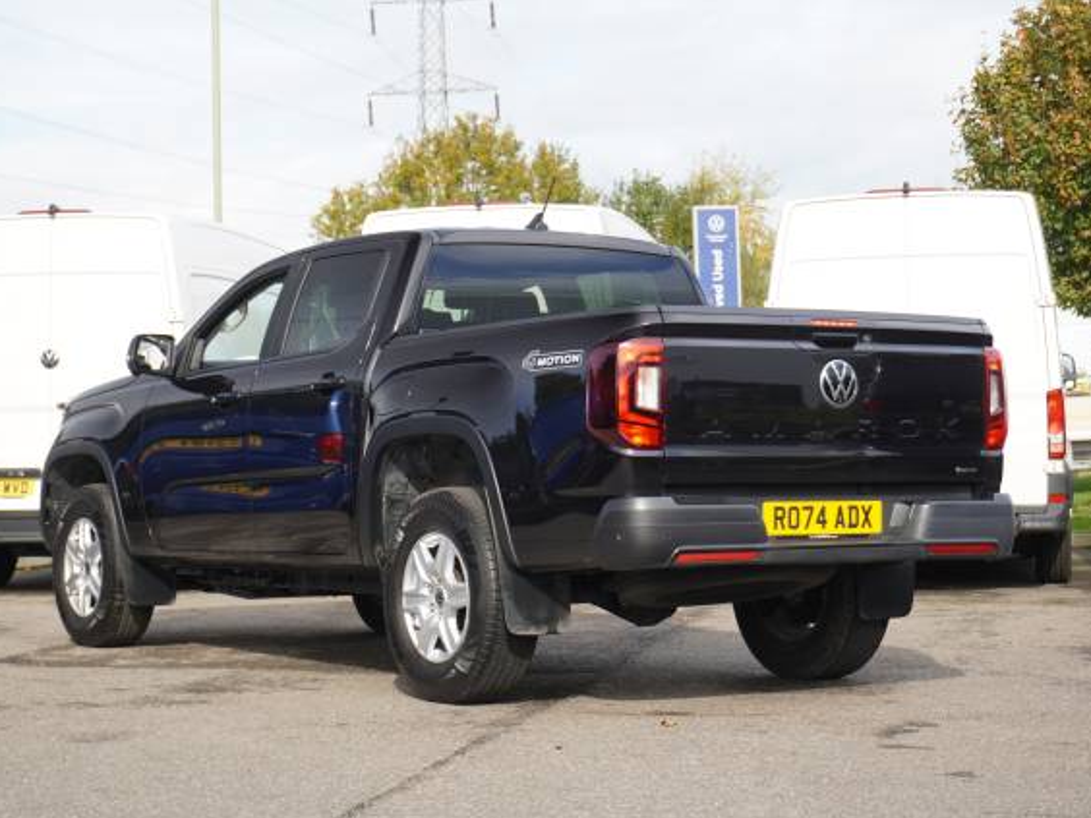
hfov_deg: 26.5
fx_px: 2318
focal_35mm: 74
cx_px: 516
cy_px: 410
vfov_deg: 20.0
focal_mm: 45
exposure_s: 1/80
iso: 100
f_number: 5.6
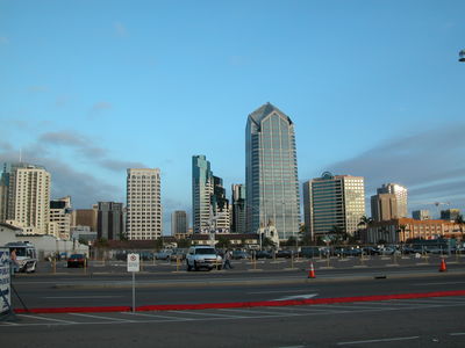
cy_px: 174
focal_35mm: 35
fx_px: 470
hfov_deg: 52.6
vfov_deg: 40.7
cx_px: 232
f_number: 5
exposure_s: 1/184
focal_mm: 9.2
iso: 100
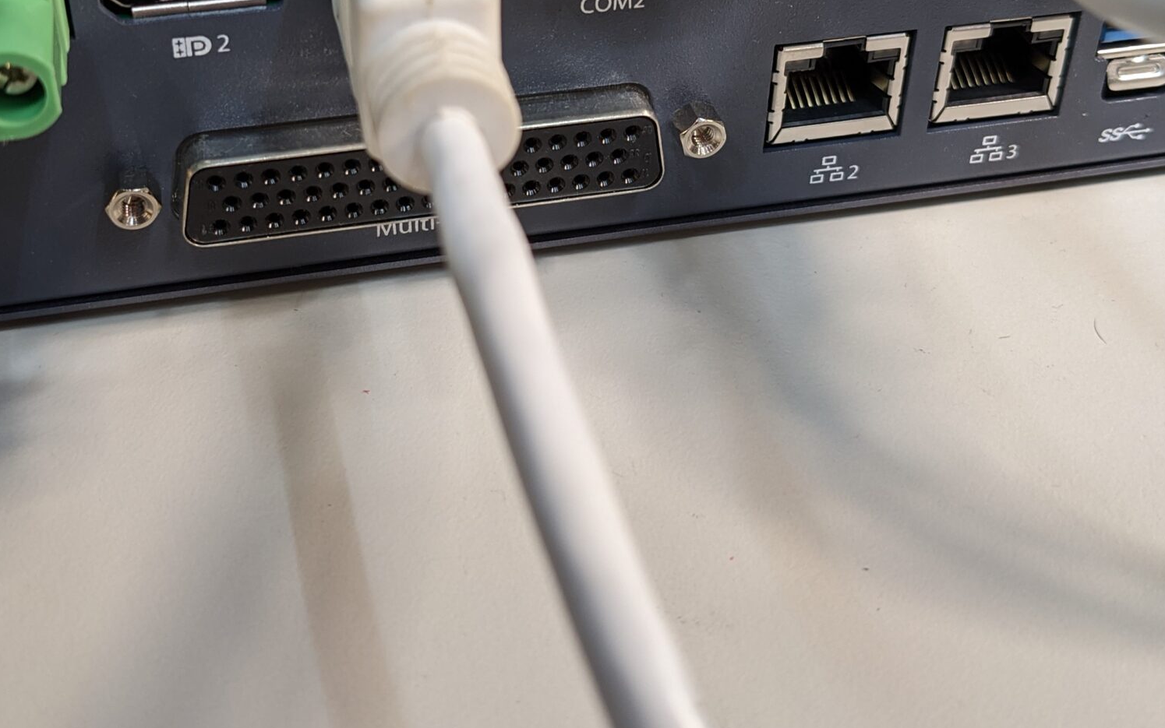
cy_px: 97
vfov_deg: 25.7
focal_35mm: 49
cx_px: 545
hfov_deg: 41.0
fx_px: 1556
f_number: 1.73
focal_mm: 4.38
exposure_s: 1/30
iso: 94
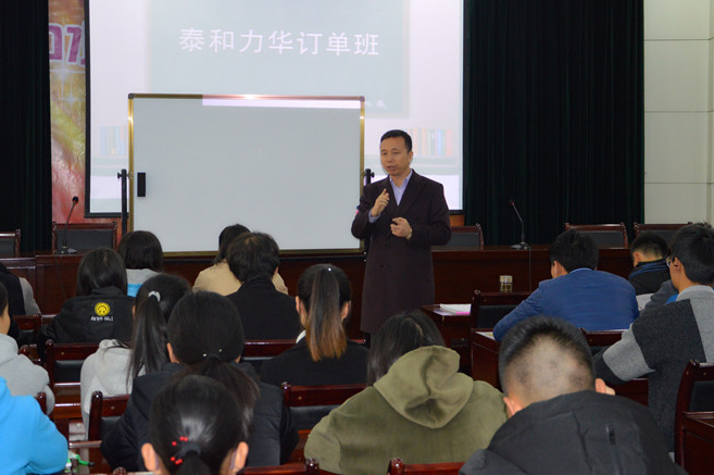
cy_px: 183
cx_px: 371
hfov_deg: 28.9
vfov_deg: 19.4
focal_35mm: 70
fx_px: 1387
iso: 800
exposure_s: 1/60
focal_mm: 34
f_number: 4.2
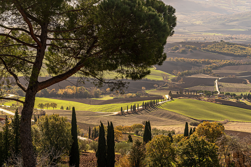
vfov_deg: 15.7
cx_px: 126
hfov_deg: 23.4
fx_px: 607
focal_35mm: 87
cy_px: 84
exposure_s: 1/80
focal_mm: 58
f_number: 8
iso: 100
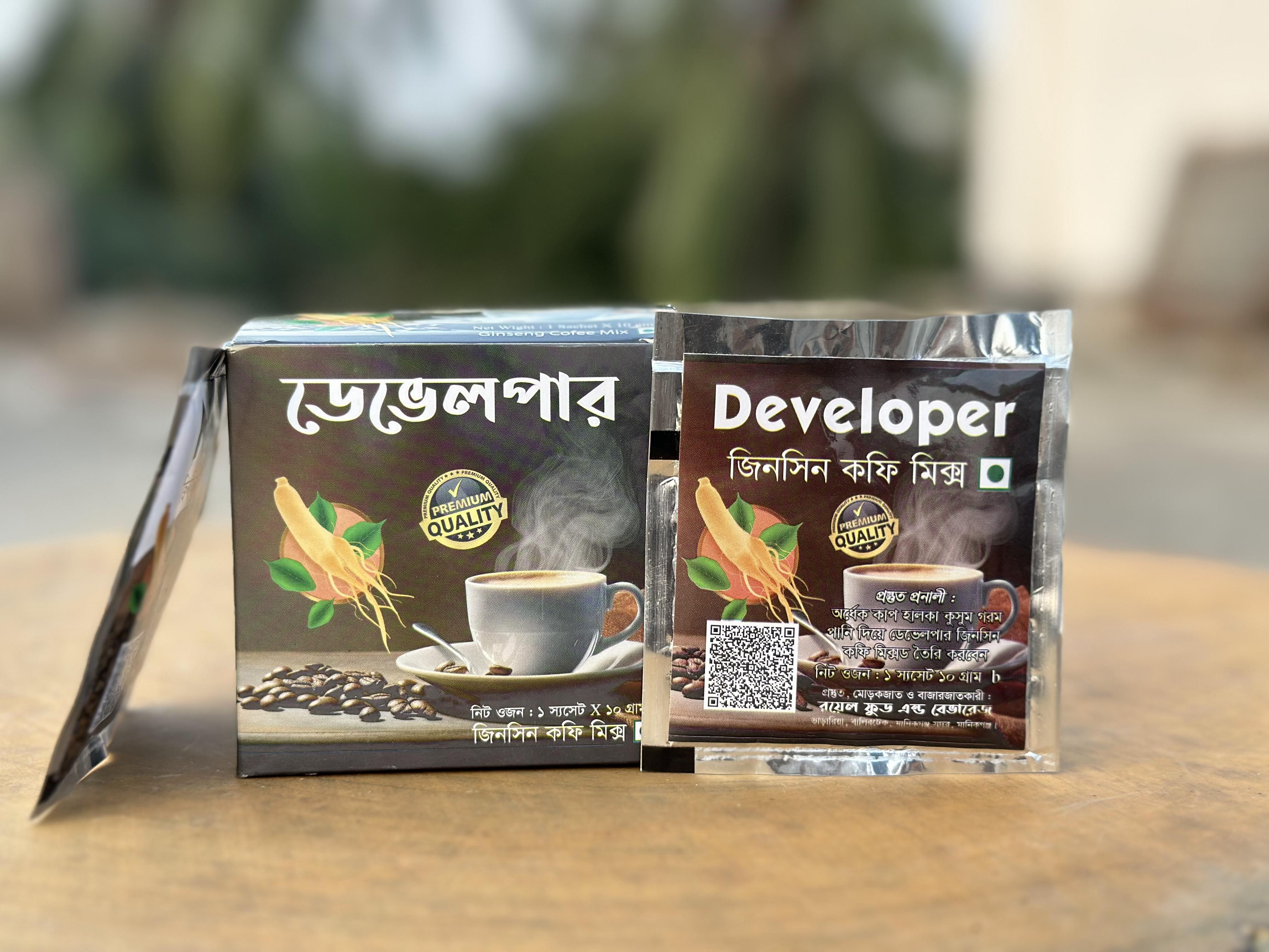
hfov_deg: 39.7
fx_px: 1760
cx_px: 634
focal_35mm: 48
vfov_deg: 30.3
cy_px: 476
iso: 80
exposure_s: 1/262
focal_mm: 6.86
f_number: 1.78
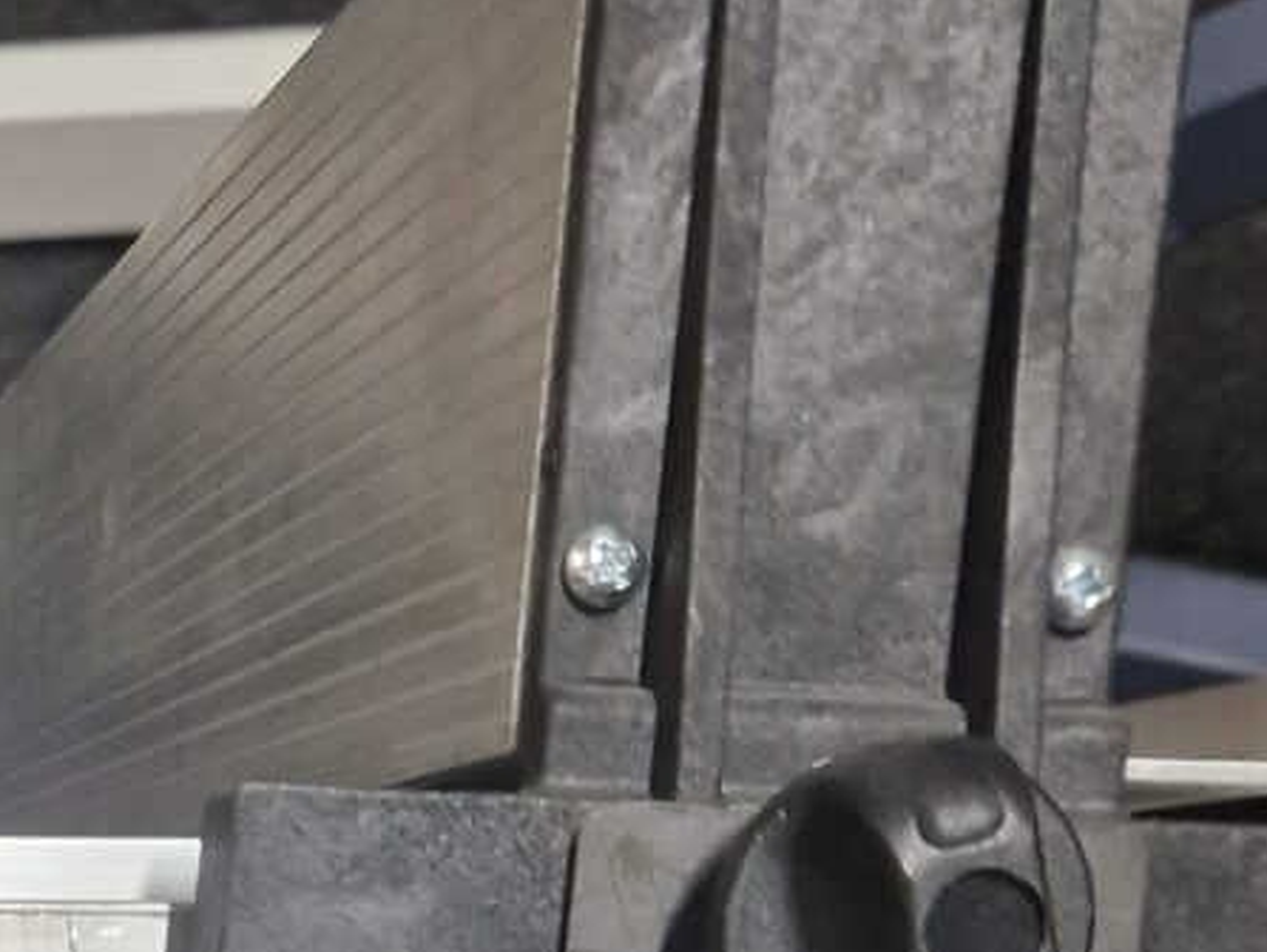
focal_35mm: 99
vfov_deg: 13.6
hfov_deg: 18.2
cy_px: 1631
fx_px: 3626
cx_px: -483
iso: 400
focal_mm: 5.4
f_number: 1.8
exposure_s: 1/100
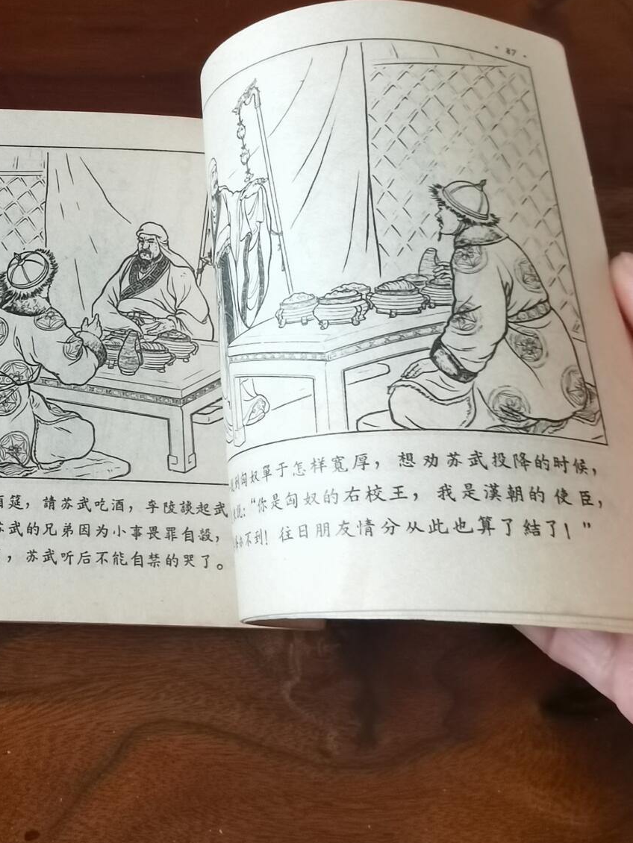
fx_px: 1048
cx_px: 208
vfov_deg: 43.0
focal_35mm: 43
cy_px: 260
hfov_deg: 33.3
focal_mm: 2.26
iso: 200
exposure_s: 1/50
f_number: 2.2
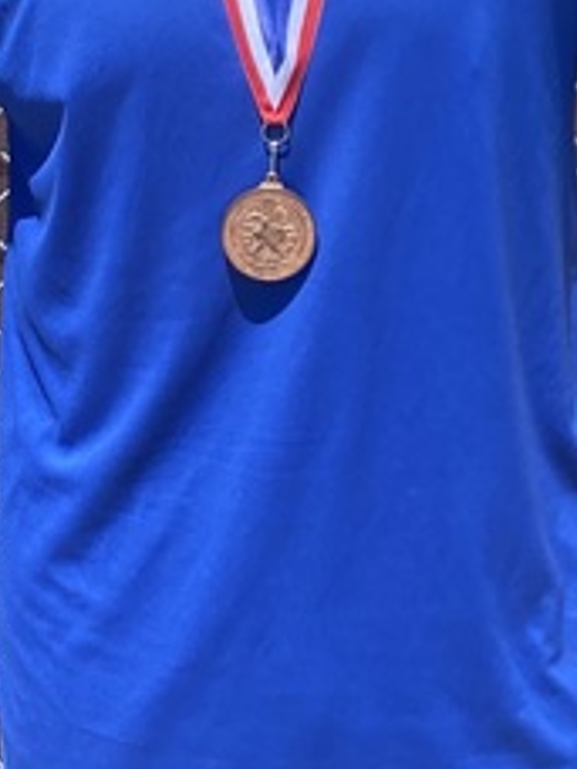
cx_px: -17
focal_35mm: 117
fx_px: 2600
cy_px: 317
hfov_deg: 12.5
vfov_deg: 16.8
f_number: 1.8
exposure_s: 1/1701
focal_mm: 4.25
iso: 32
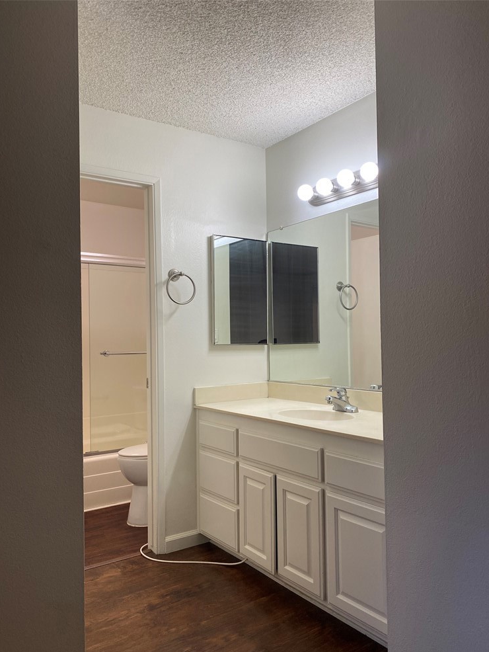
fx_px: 508
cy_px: 338
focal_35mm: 27
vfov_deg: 65.3
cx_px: 247
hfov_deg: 51.4
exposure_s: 1/120
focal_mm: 4.25
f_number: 1.8
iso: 100
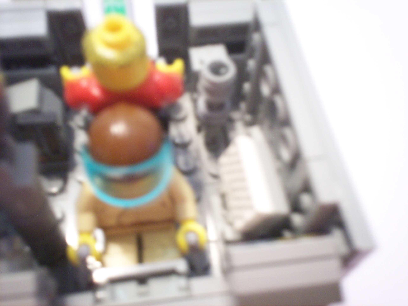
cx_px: 204
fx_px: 424
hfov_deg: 51.4
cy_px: 153
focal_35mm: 36
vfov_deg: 39.7
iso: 200
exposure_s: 1/2
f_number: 4.5
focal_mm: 6
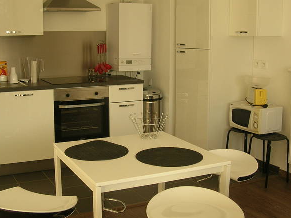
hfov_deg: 38.9
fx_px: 412
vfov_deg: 29.7
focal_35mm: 49
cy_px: 100
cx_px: 134
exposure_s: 1/77.2
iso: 50
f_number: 2.7
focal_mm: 6
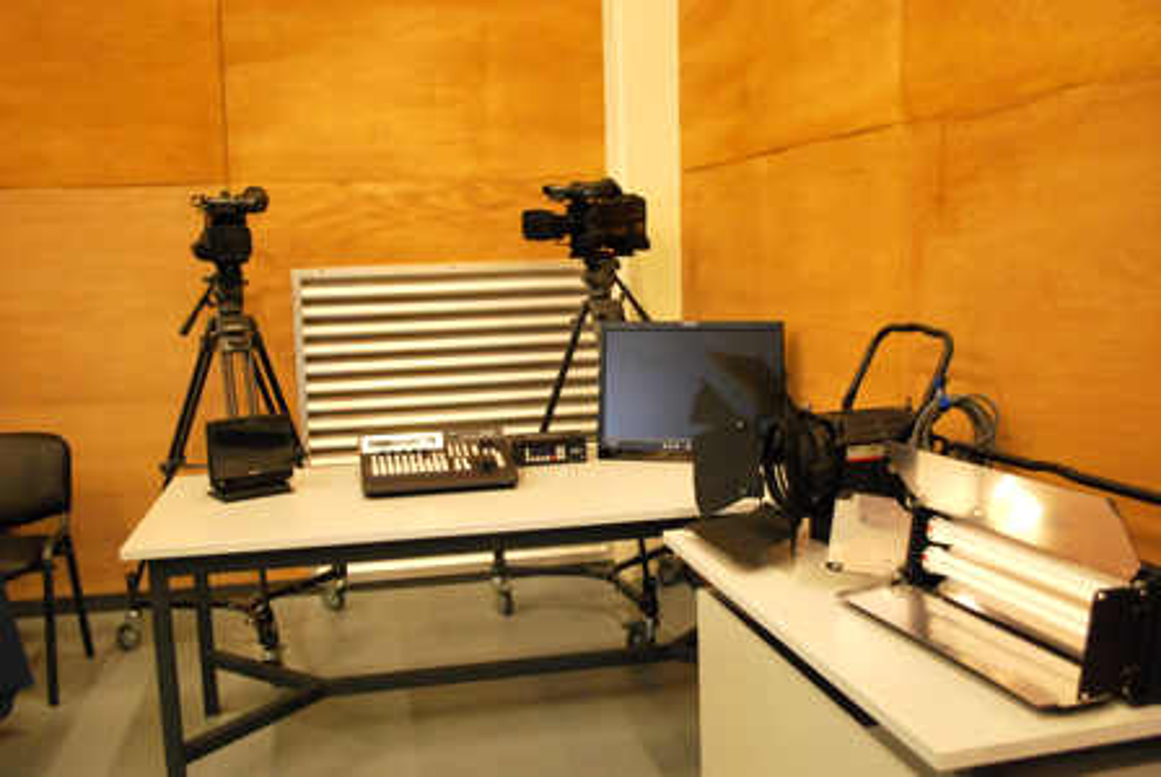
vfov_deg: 40.1
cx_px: 580
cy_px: 388
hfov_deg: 57.2
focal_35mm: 33
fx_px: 1066
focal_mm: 22
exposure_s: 1/60
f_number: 4
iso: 1250
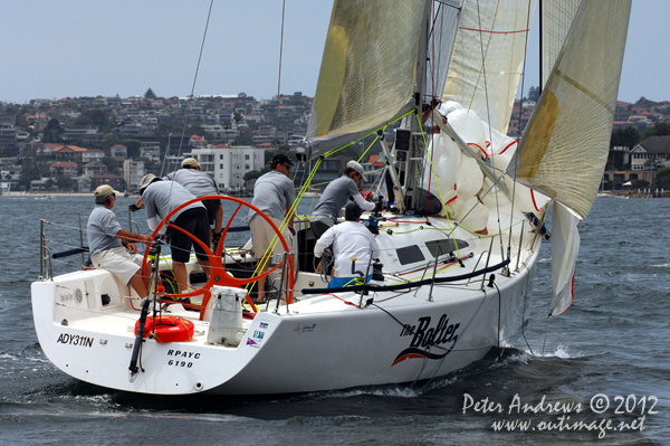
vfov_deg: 6.8
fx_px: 3766
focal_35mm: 202
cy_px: 223
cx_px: 335
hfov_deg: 10.2
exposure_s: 1/1000
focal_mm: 135
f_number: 9
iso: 400
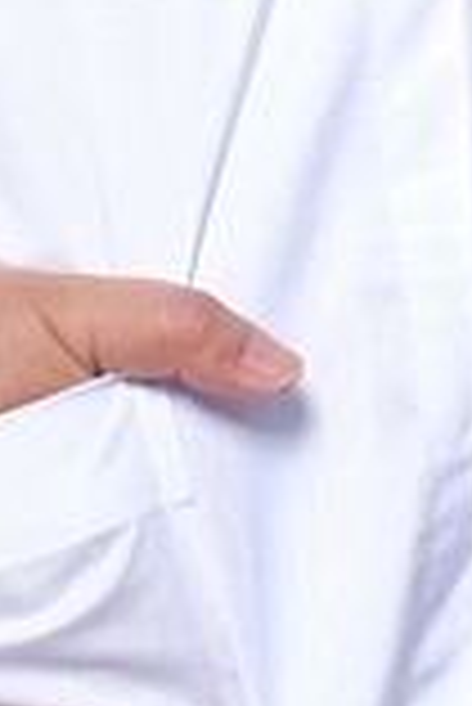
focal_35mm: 642
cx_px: 58
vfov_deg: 3.2
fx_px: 12597
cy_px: -459
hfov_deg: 2.1
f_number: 3.6
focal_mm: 56
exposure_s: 1/160
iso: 250
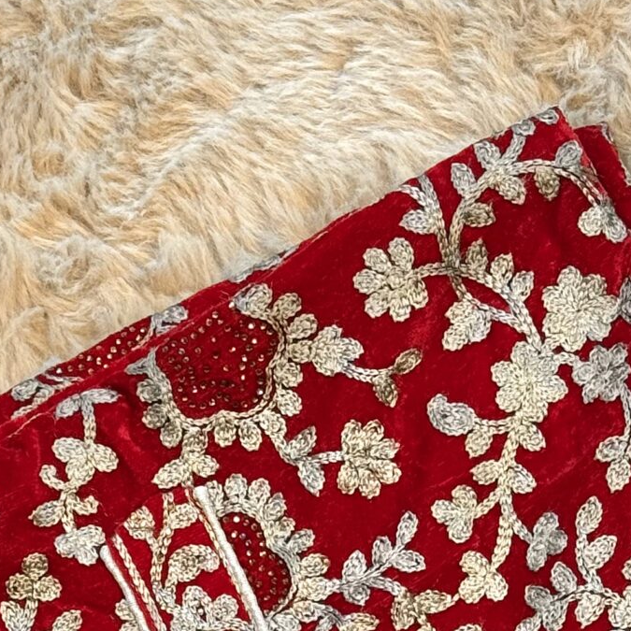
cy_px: 945
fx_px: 3320
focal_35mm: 161
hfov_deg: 10.9
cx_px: 337
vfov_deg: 10.5
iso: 64
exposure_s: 1/269
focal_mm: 6.76
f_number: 1.78
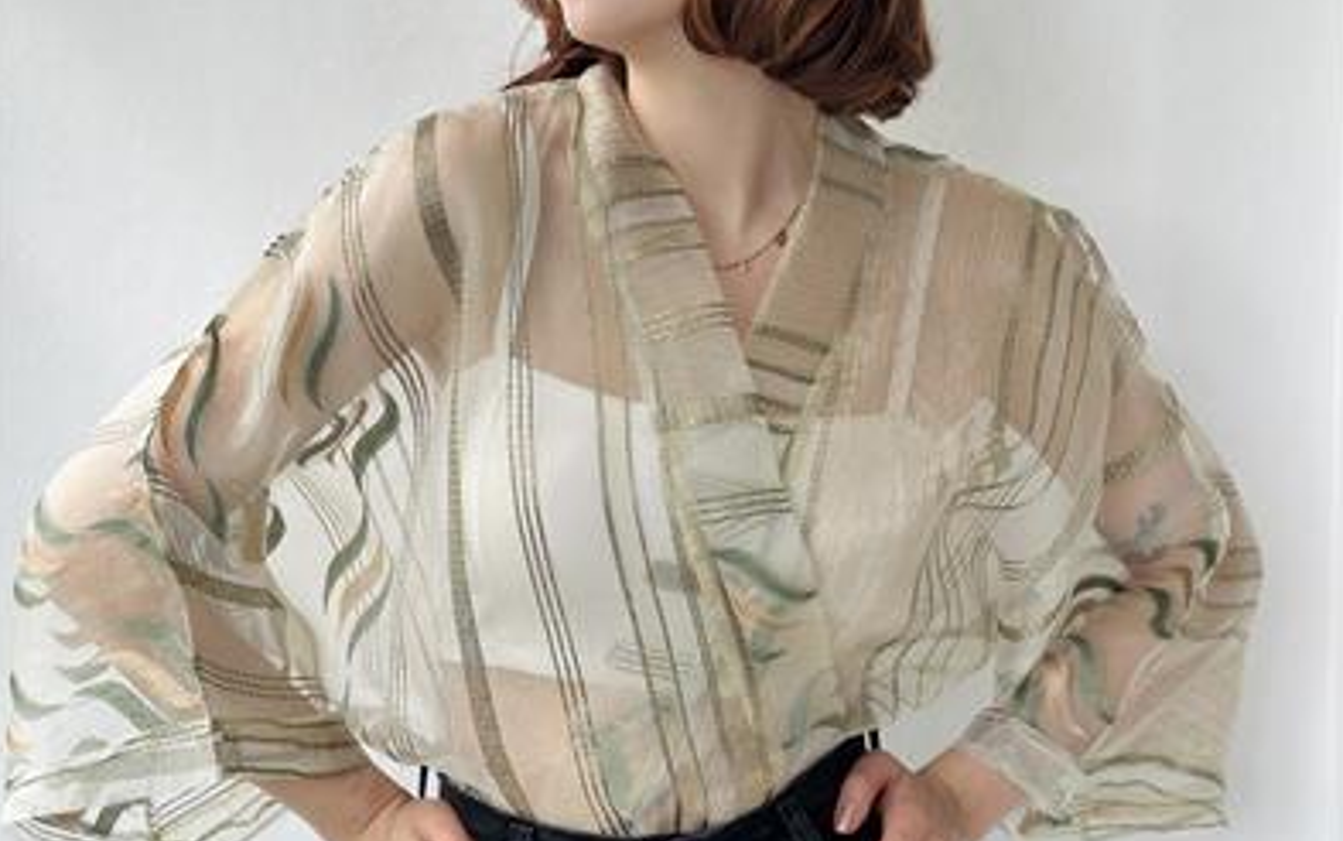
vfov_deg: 18.8
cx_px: 670
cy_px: 296
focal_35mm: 69
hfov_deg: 29.8
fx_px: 2527
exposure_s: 1/426
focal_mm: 6.86
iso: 80
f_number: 1.78
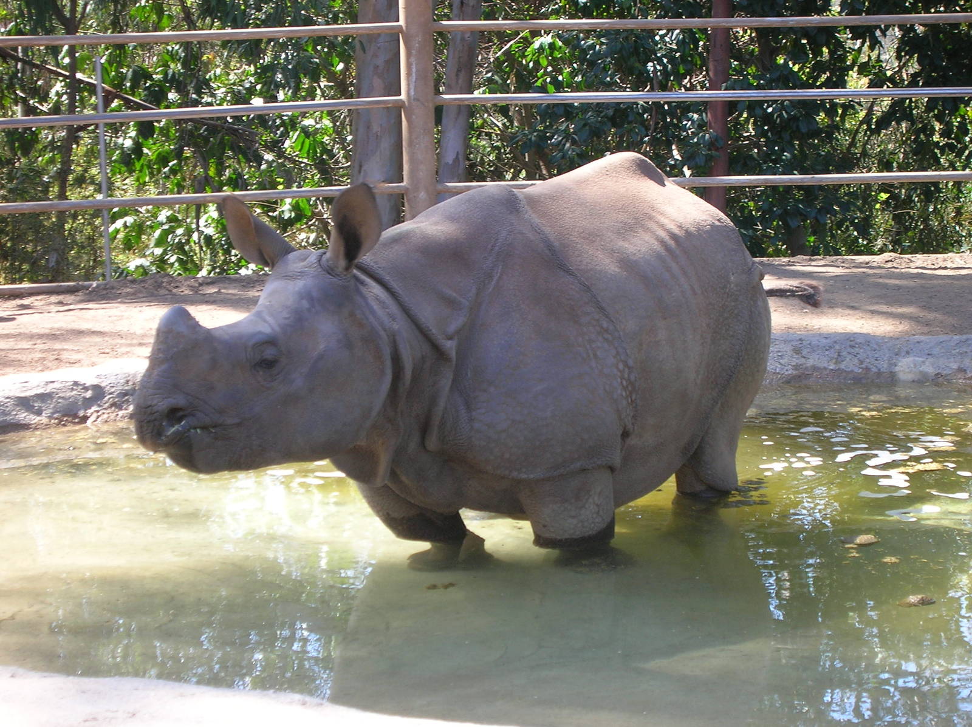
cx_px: 486
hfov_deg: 19.3
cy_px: 364
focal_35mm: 102
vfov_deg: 14.5
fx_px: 2862
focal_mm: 17.1
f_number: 4.9
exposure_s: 1/41.3
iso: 50
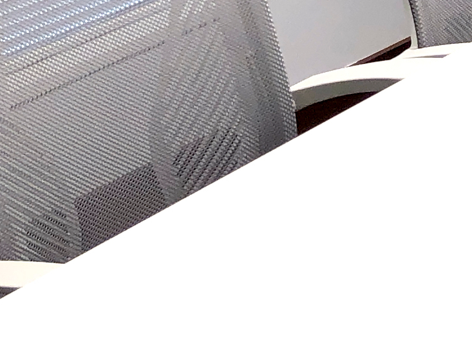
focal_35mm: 154
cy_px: -148
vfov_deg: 9.4
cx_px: 1084
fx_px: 2100
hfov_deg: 11.1
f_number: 1.8
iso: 32
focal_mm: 3.99
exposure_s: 1/60
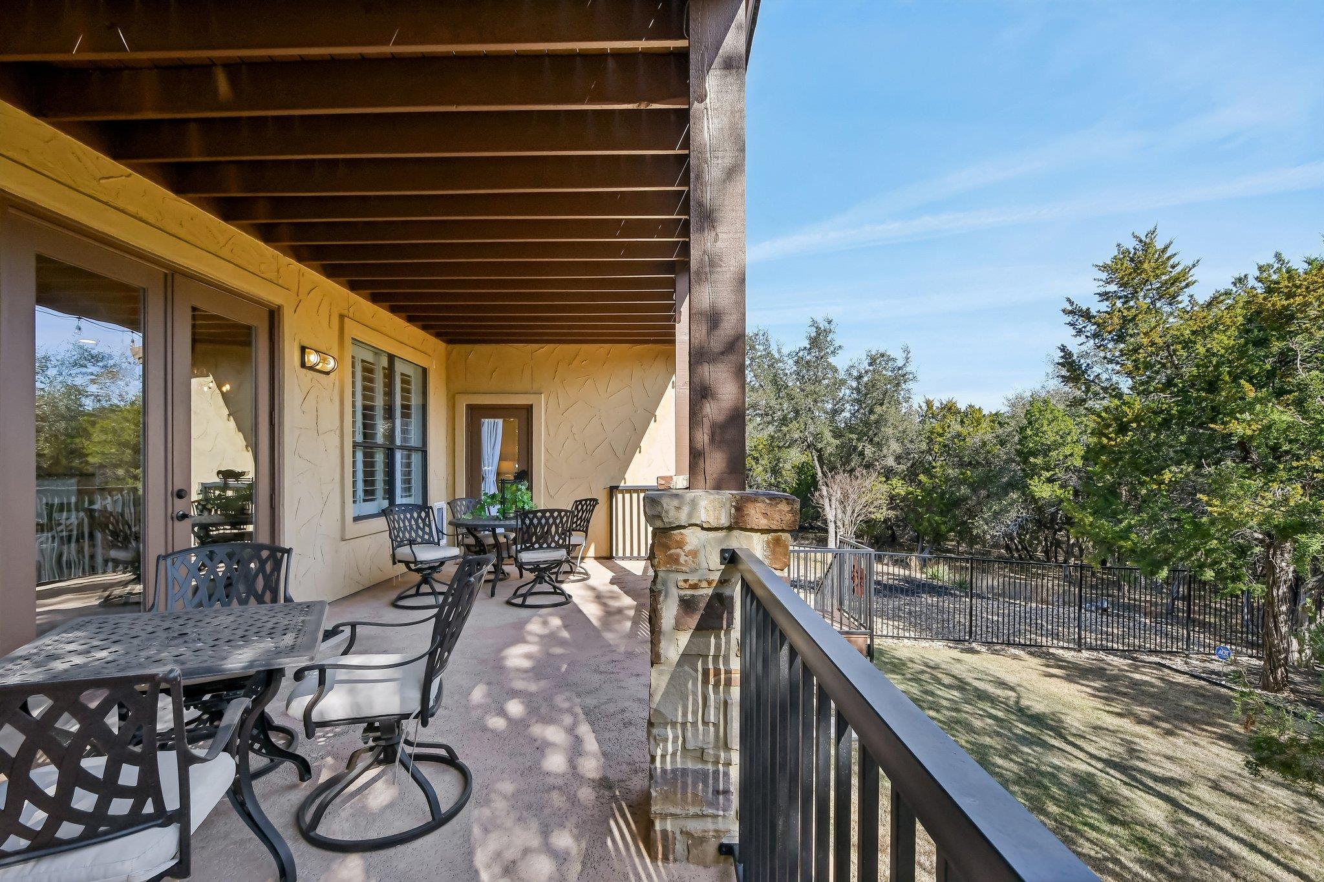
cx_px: 662
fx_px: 552
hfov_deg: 100.4
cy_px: 441
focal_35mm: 15
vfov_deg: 77.3
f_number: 8
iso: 400
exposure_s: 1/320
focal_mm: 10
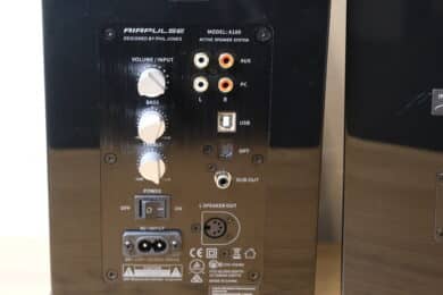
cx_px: 222
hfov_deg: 26.3
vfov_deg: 17.7
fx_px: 947
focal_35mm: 77
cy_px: 148
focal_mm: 51.6
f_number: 6.4
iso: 1600
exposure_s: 1/25
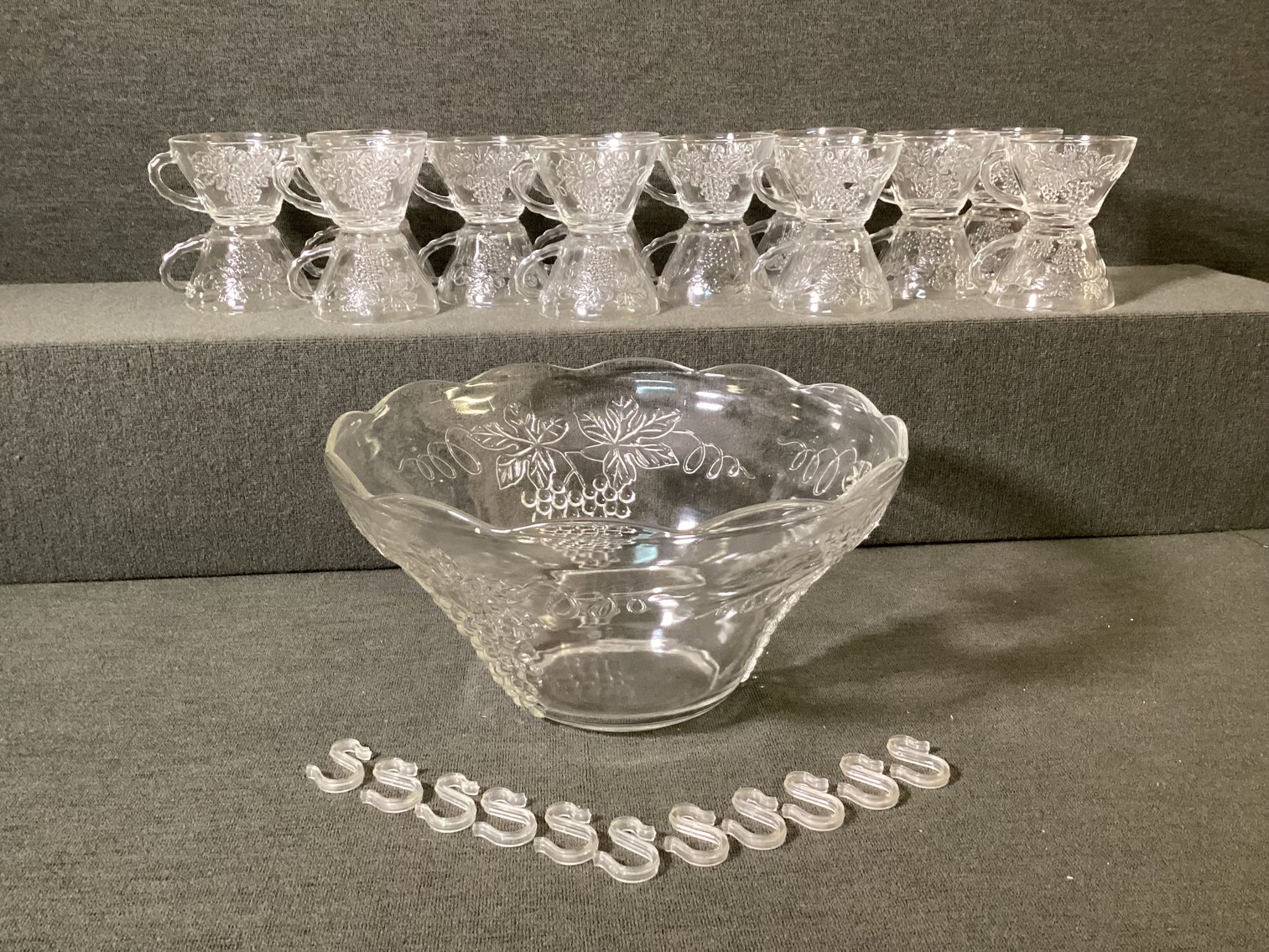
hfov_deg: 58.3
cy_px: 476
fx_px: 1137
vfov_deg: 45.4
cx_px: 634
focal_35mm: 31
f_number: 2.4
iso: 400
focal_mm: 3.3
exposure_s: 1/40
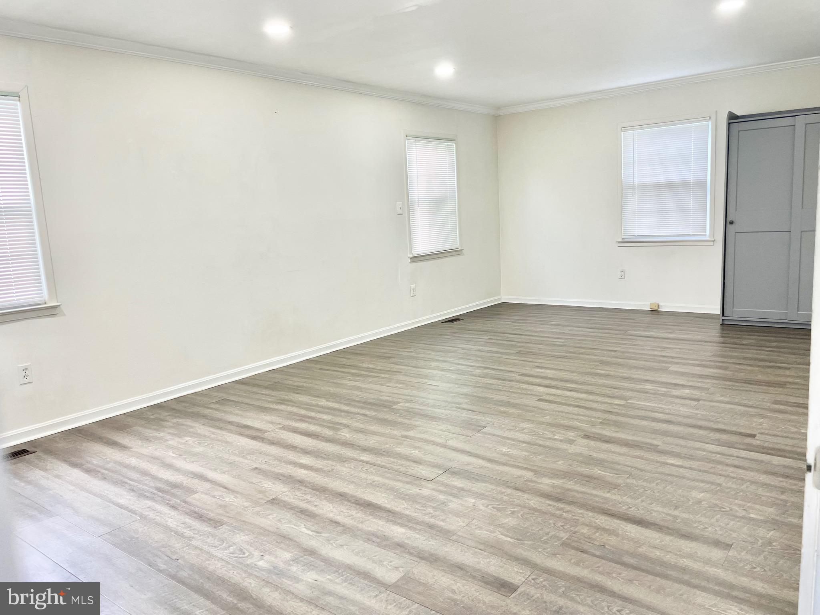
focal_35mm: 26
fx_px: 616
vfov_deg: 53.1
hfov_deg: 67.3
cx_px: 410
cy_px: 308
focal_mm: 4.2
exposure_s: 1/120
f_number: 1.6
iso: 125
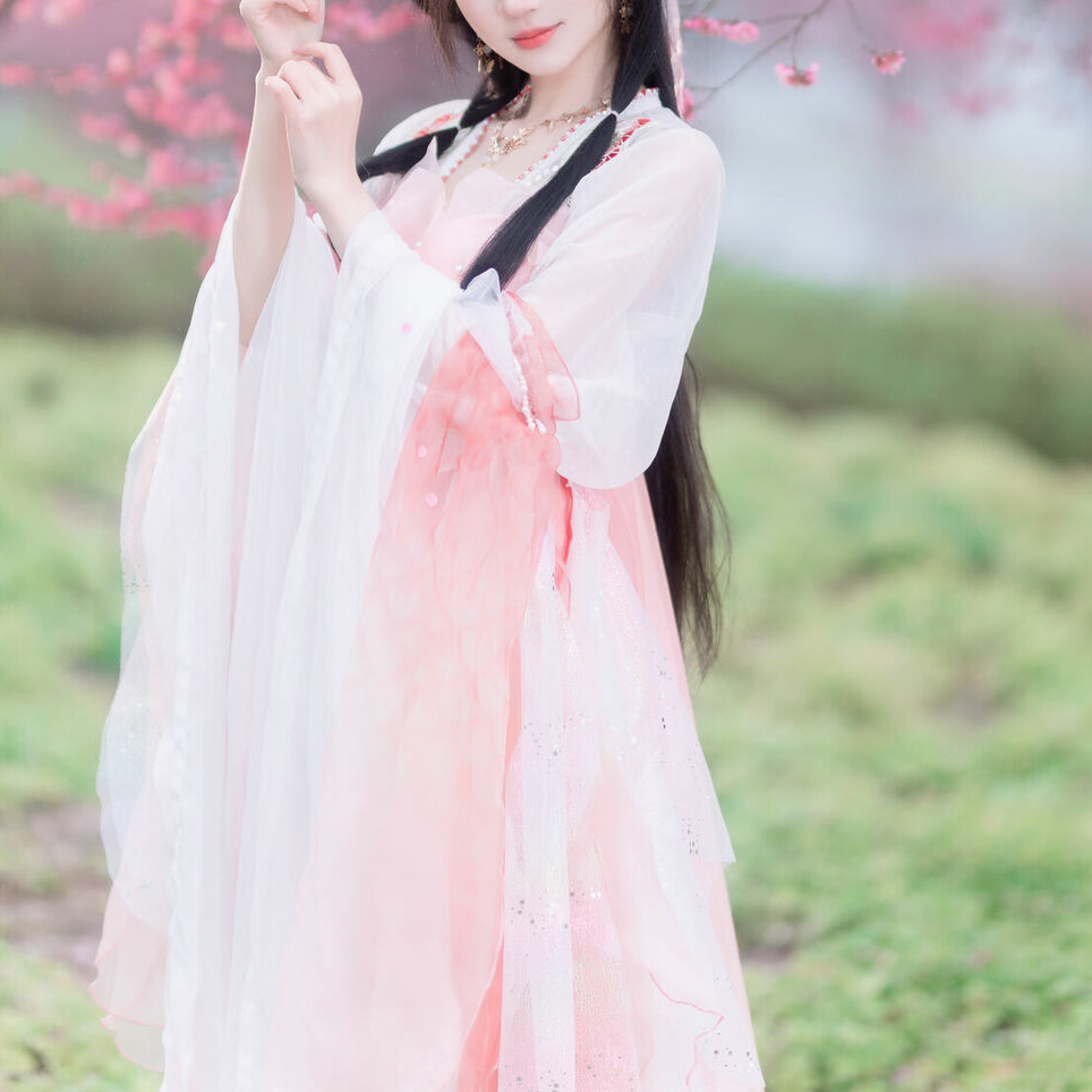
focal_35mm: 118
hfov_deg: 14.8
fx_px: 4211
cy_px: 250
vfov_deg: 14.7
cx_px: 546
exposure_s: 1/800
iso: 250
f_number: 1.4
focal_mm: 85
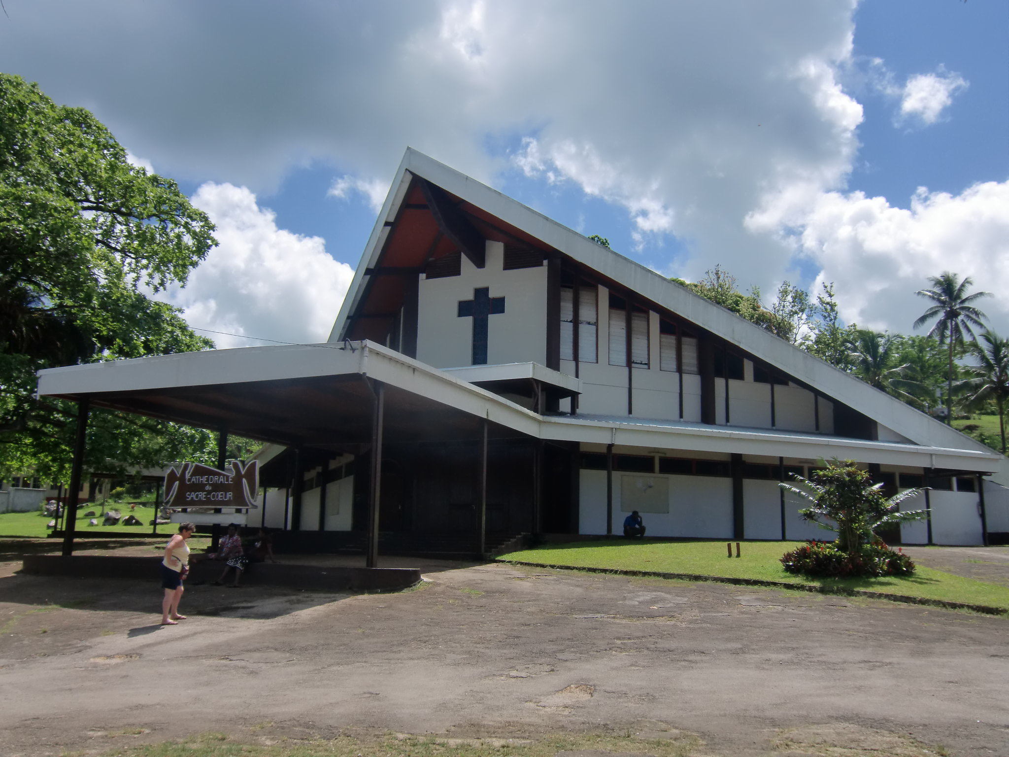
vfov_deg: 48.2
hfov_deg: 61.7
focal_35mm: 29
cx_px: 504
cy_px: 378
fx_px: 845
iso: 64
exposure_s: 1/320
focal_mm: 5.2
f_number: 7.9
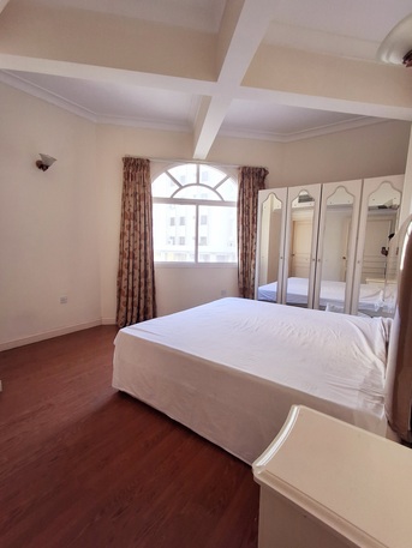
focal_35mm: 16
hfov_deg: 78.1
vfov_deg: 94.5
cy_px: 274
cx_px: 206
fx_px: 254
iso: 40
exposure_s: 1/50
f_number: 2.2
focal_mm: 1.64
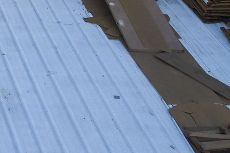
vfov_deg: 9.6
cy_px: -179
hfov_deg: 13.9
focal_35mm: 131
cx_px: -183
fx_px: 837
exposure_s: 1/240
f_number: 5.6
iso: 400
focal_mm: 8.8
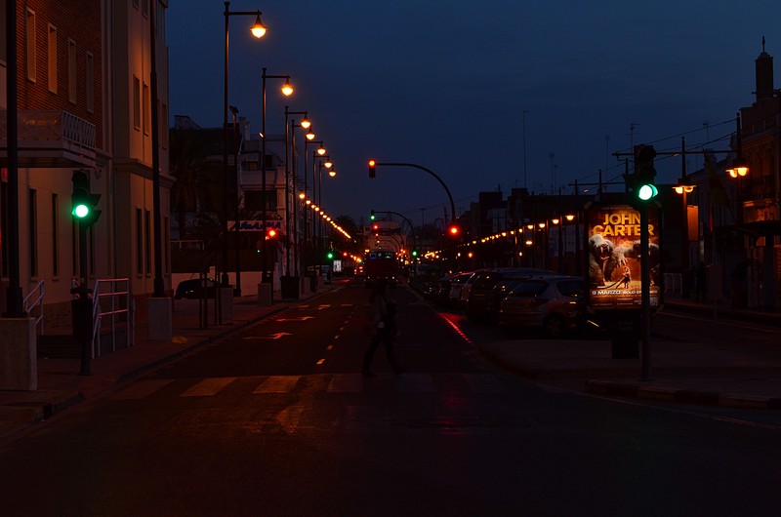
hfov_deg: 19.5
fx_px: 2273
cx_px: 390
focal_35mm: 105
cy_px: 258
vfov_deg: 13.0
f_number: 5.6
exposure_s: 1/50
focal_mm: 70
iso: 400
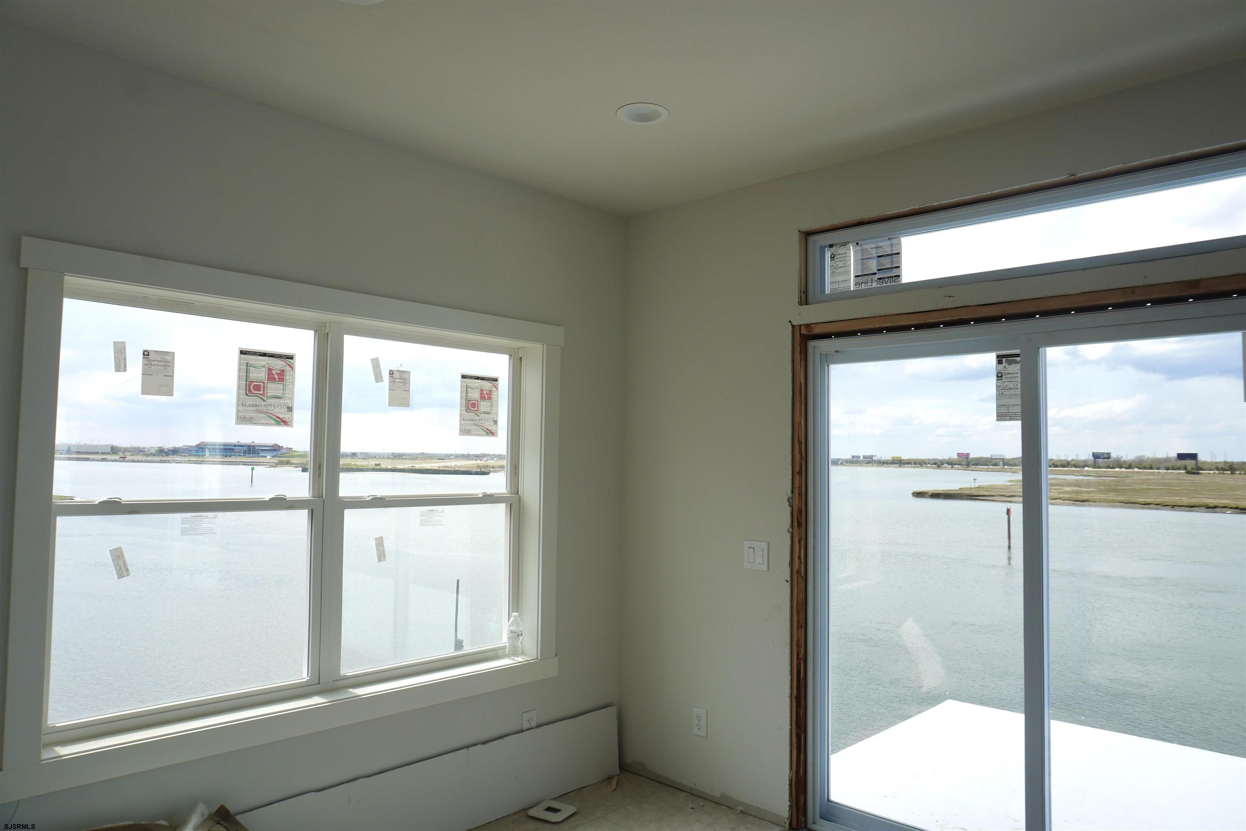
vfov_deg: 53.1
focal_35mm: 24
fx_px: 831
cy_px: 416
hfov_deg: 73.7
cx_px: 623
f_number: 9
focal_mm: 16
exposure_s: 1/125
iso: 100
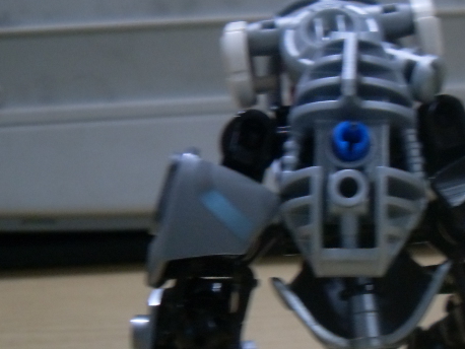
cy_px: 247
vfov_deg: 19.3
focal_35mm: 76
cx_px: 408
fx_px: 1021
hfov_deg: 25.0
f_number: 2.8
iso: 200
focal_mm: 6.3
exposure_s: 1/15
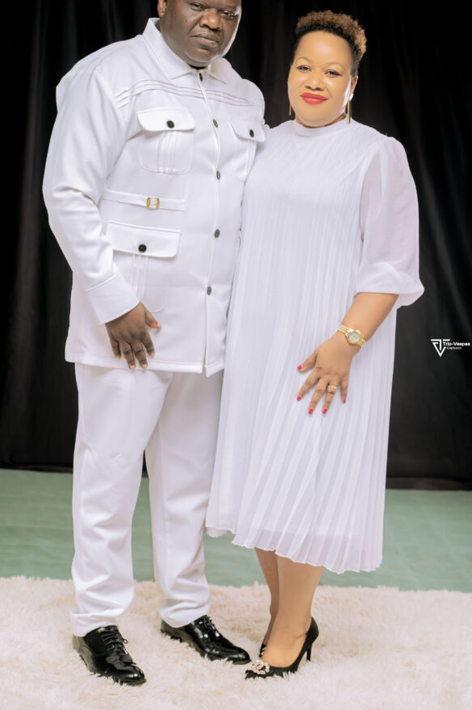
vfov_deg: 26.0
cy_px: 322
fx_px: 1537
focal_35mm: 78
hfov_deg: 17.5
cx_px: 250
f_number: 4
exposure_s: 1/200
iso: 100
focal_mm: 67
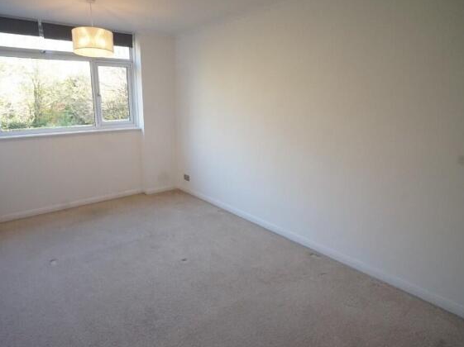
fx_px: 362
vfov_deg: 51.3
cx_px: 204
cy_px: 177
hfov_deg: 65.1
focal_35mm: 27
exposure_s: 1/160
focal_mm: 16
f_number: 8
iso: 3200
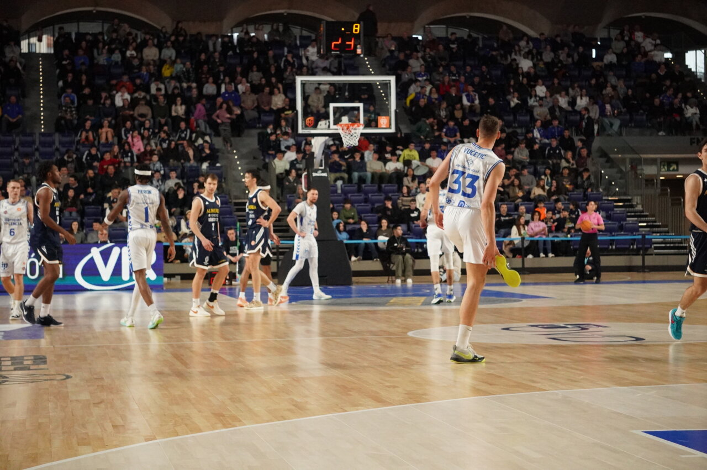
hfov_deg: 24.6
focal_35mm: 82
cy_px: 235
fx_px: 1619
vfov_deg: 16.5
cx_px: 354
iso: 6400
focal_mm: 55
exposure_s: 1/1250
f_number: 4.5
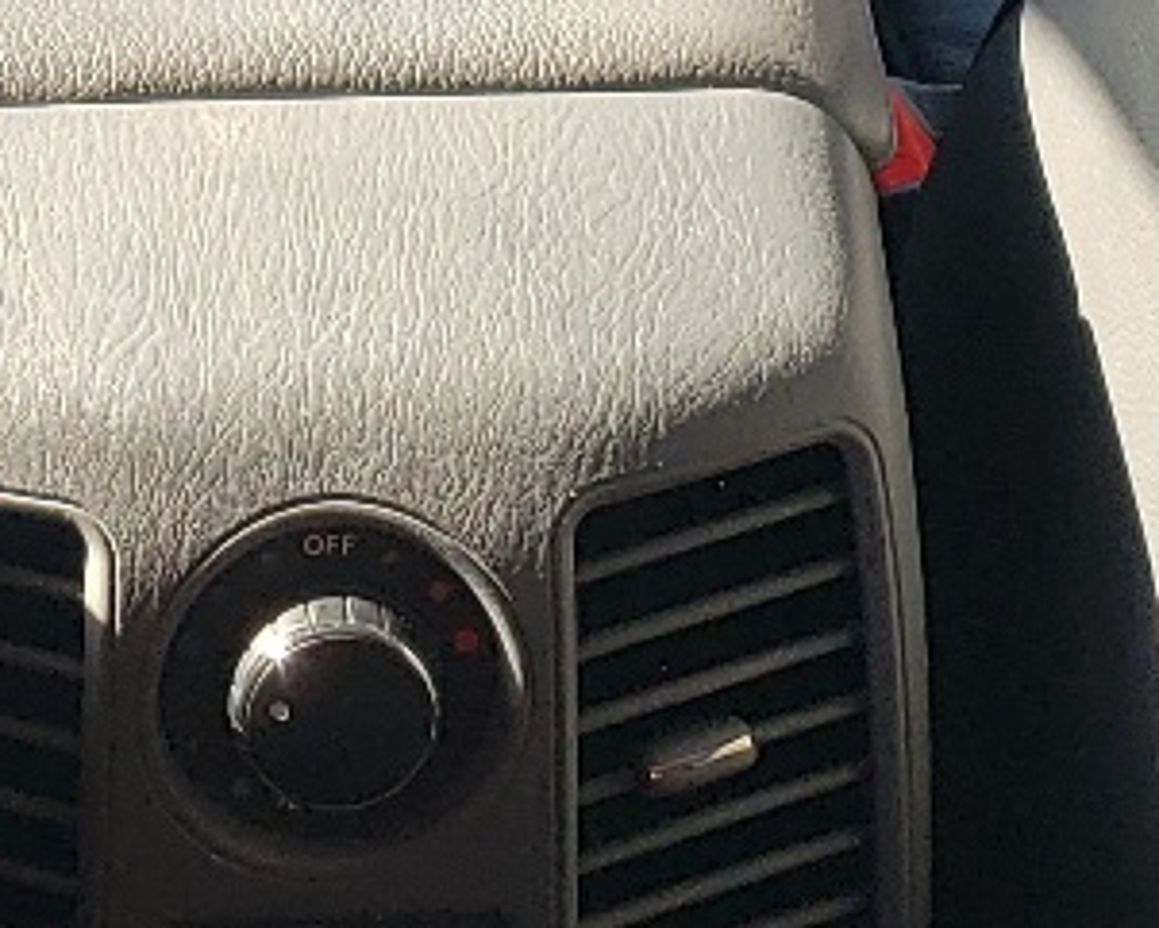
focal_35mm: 135
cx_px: -54
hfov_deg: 14.0
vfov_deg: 10.5
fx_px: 4632
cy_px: -967
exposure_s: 1/278
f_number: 1.5
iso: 50
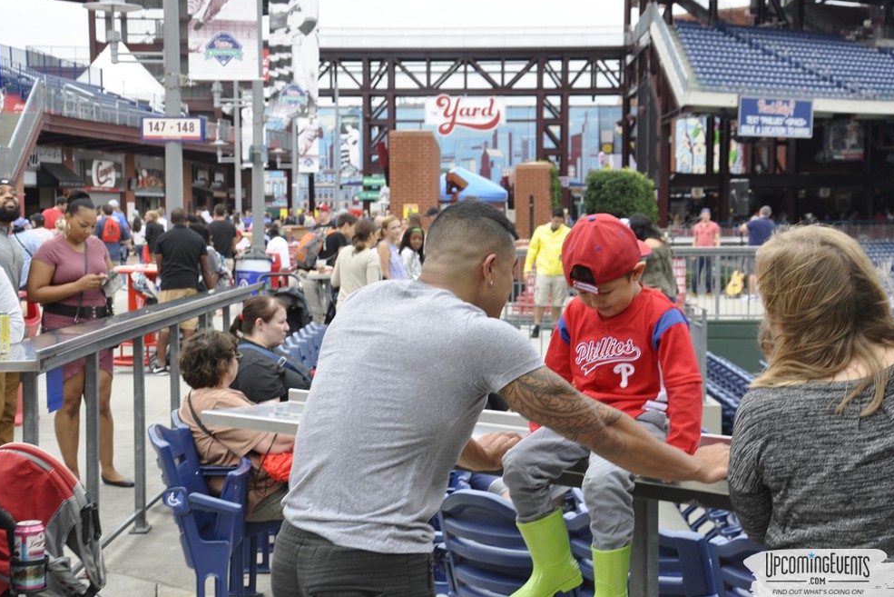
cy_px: 296
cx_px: 443
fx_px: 1813
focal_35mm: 73
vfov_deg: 18.7
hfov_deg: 27.7
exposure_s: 1/100
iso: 400
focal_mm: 48
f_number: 10
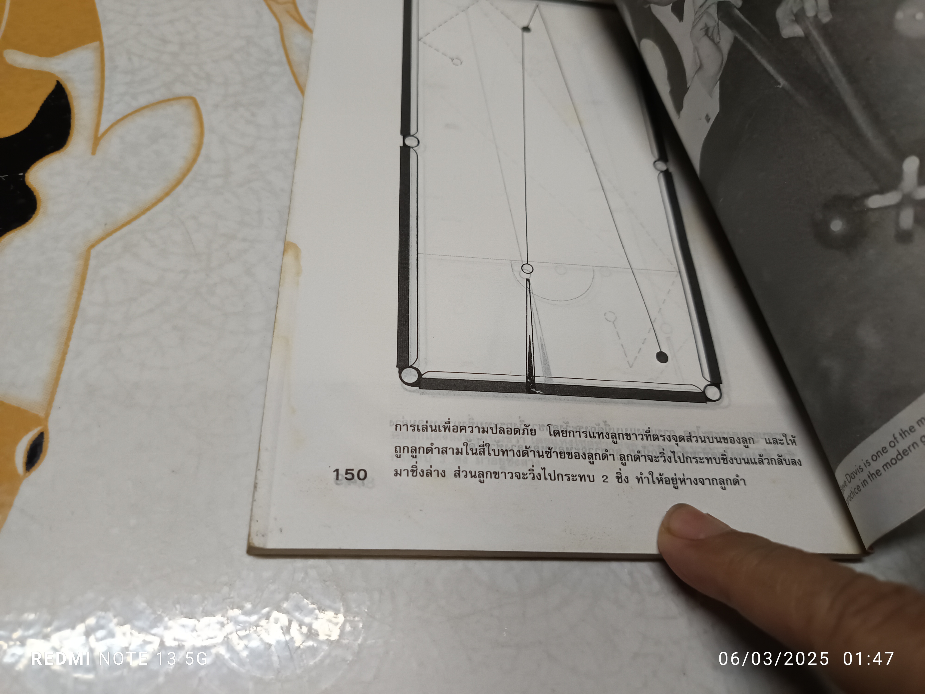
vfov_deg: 56.8
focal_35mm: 24
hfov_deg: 71.6
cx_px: 462
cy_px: 347
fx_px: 641
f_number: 1.7
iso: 1008
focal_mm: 5.31
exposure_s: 1/50
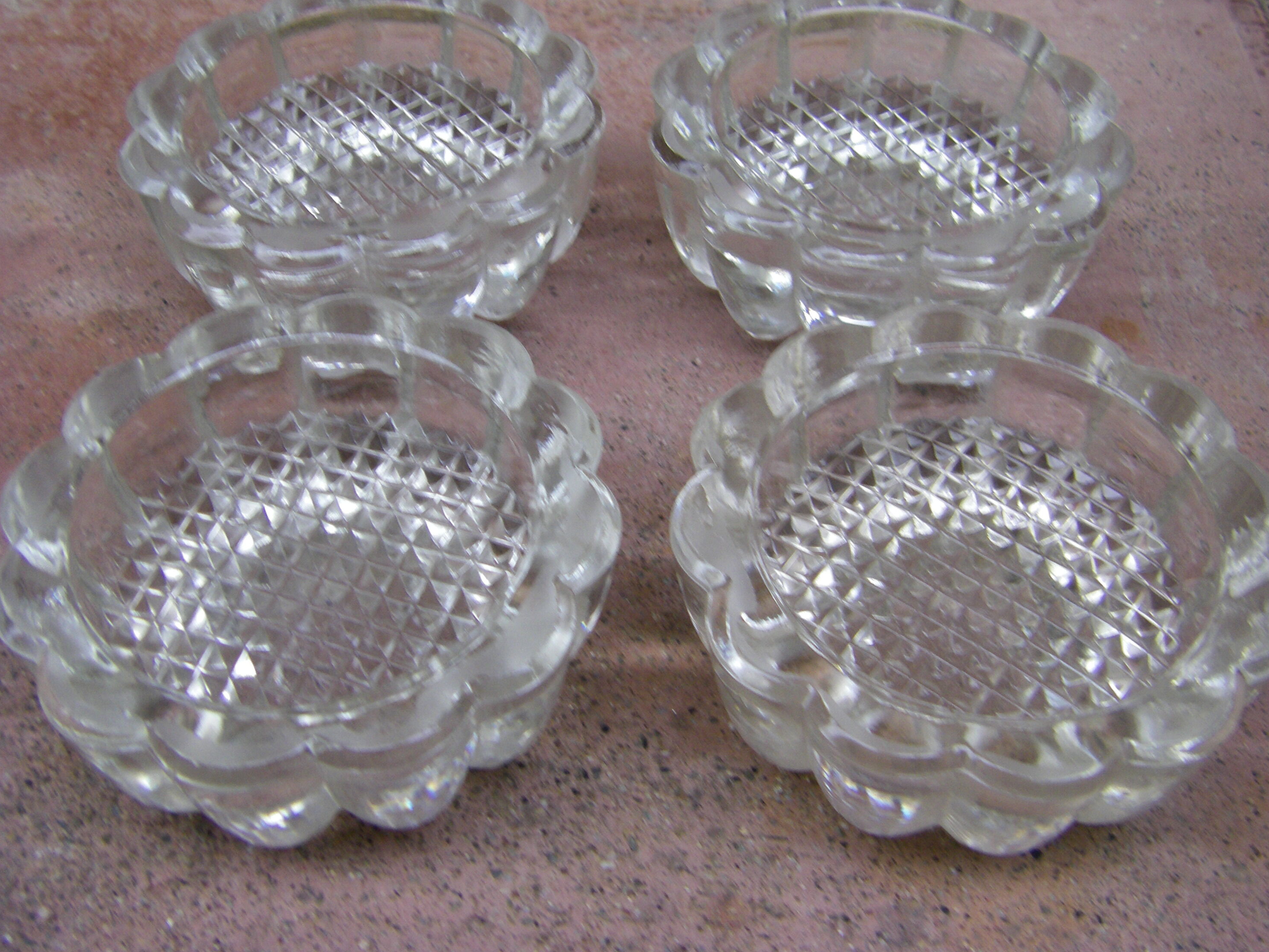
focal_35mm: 42
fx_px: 1540
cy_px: 436
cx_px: 644
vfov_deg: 34.3
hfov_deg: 44.8
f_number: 3.5
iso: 160
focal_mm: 6.3
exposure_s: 1/50
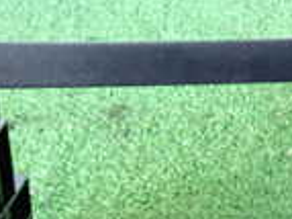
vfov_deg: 11.6
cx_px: 245
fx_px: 1062
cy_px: 246
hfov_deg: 15.5
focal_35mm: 126
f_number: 2.3
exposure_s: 1/30
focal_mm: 5.4
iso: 250
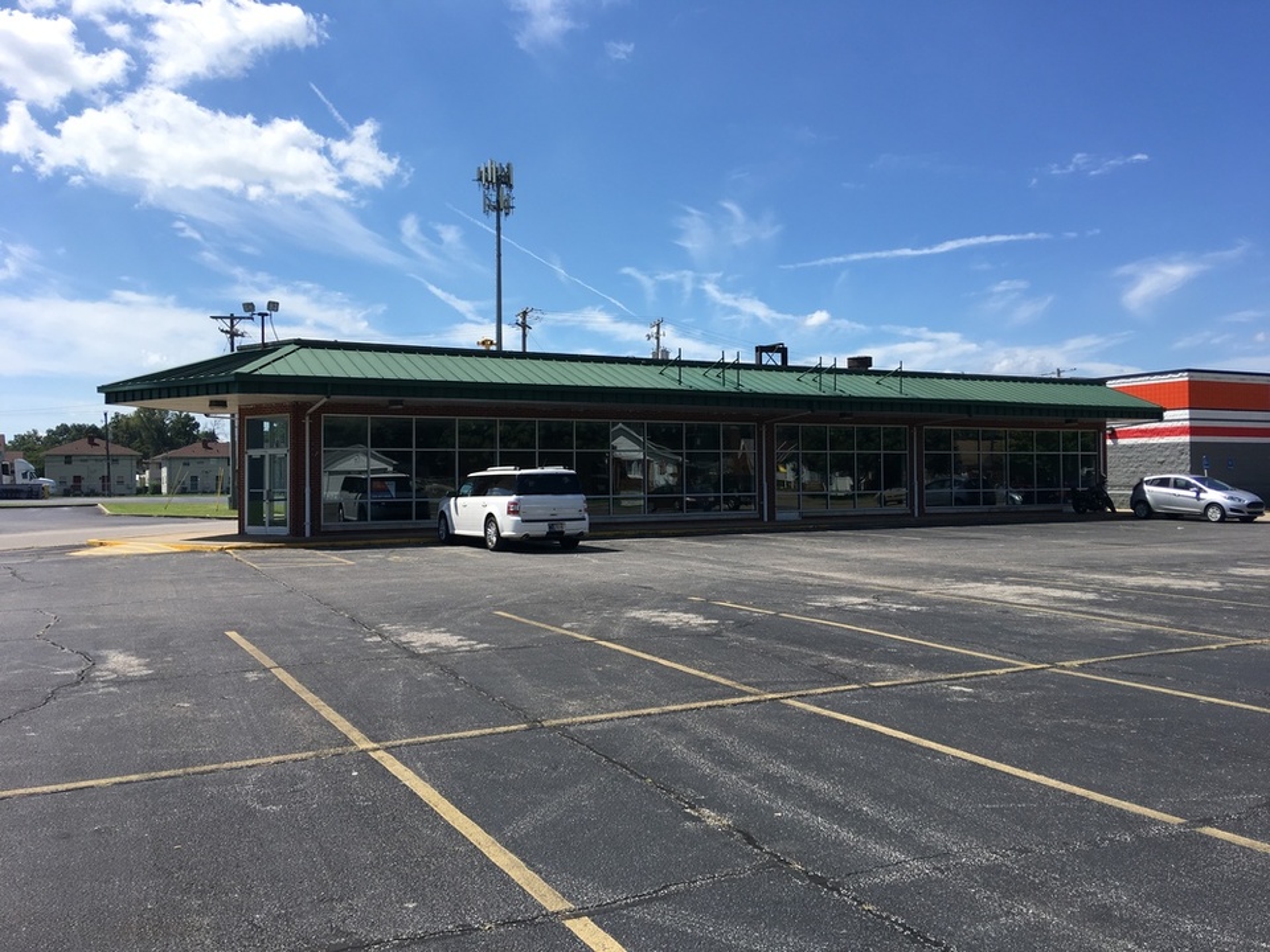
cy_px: 476
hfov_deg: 61.7
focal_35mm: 29
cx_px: 635
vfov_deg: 48.2
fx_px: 1064
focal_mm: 4.15
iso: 25
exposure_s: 1/1570
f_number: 2.2
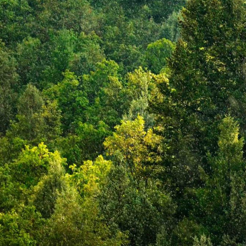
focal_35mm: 760
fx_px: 6108
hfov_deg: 2.3
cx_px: 460
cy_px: 15
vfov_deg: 2.3
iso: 200
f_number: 4
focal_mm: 155
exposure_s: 1/160
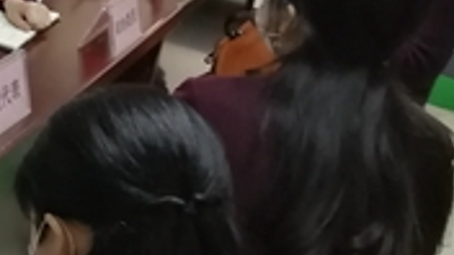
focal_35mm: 107
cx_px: -279
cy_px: 13
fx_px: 1288
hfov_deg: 17.4
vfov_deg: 11.2
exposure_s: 1/25
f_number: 1.8
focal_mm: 3.88
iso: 400
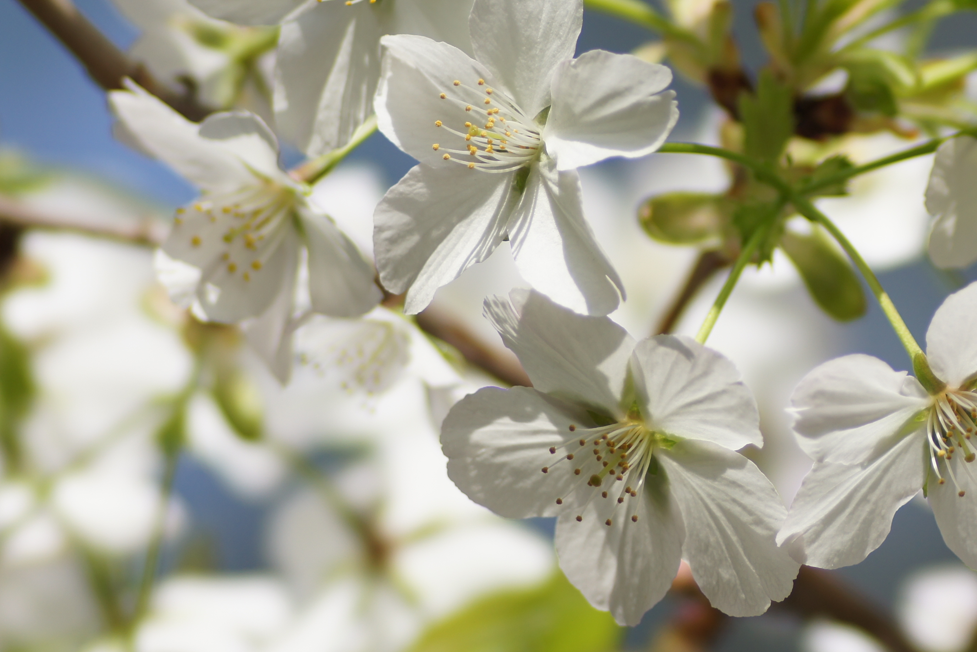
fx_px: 9795
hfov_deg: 5.7
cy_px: 292
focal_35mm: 361
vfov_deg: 3.8
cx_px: 866
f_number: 5
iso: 100
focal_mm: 135
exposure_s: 1/400
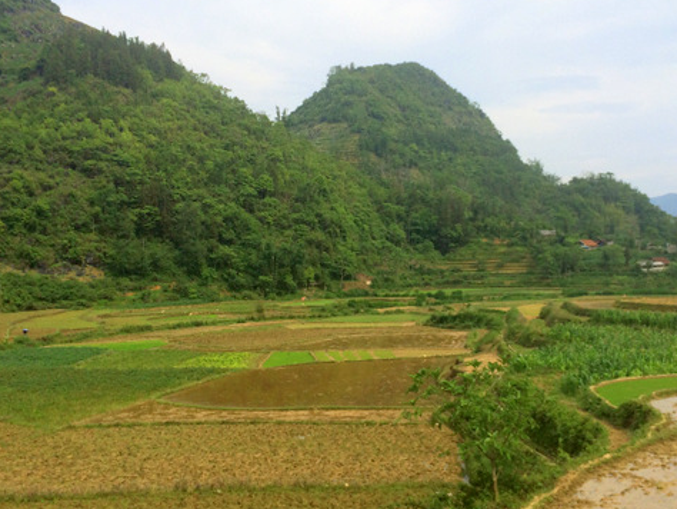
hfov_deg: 43.8
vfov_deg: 33.6
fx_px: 841
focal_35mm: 43
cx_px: 378
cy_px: 275
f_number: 2.2
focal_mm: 4.12
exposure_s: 1/2564
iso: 32
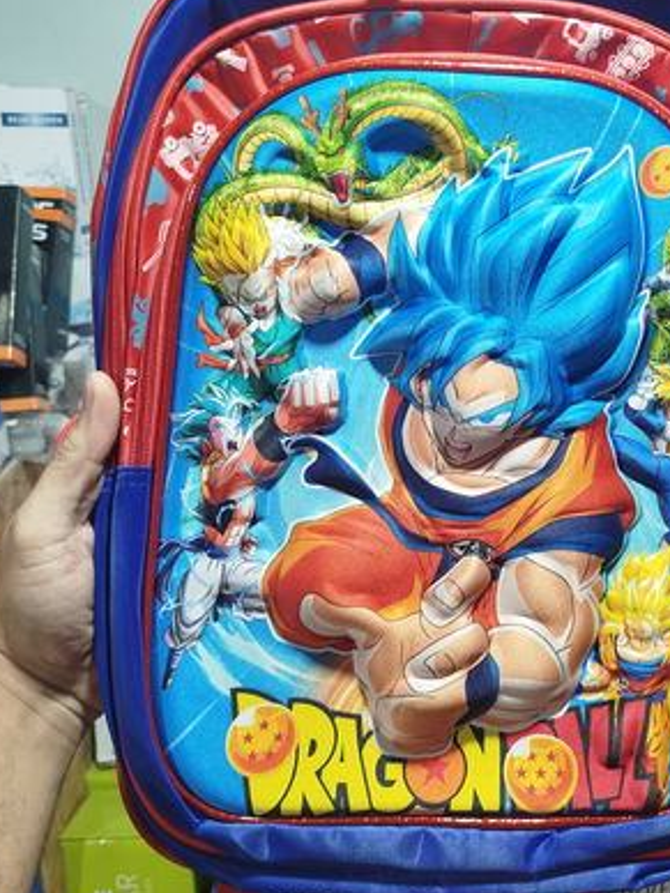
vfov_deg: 55.3
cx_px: 426
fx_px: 852
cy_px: 429
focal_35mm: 33
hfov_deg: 42.6
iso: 320
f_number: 1.7
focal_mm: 5.31
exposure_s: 1/33
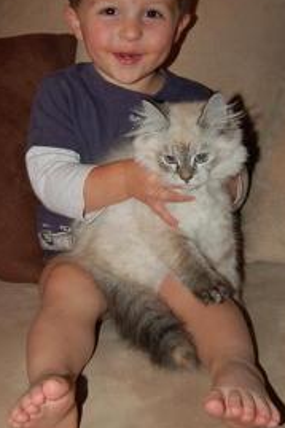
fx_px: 797
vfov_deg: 30.1
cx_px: 127
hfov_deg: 20.3
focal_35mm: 67
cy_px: 193
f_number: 4.2
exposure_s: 1/60
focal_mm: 30
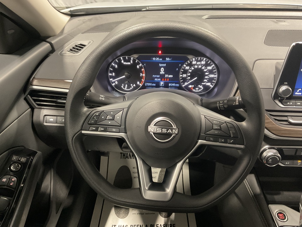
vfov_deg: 48.2
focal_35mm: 29
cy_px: 114
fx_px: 253
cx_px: 151
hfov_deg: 61.7
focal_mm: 3
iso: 320
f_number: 1.8
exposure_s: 1/30
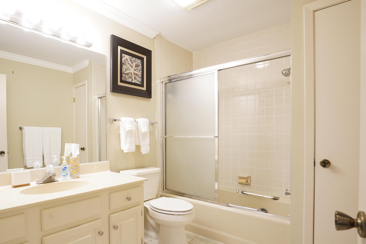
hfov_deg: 83.7
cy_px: 138
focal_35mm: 20
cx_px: 163
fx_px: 203
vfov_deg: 61.7
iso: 400
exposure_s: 1/5
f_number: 7.1
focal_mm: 16
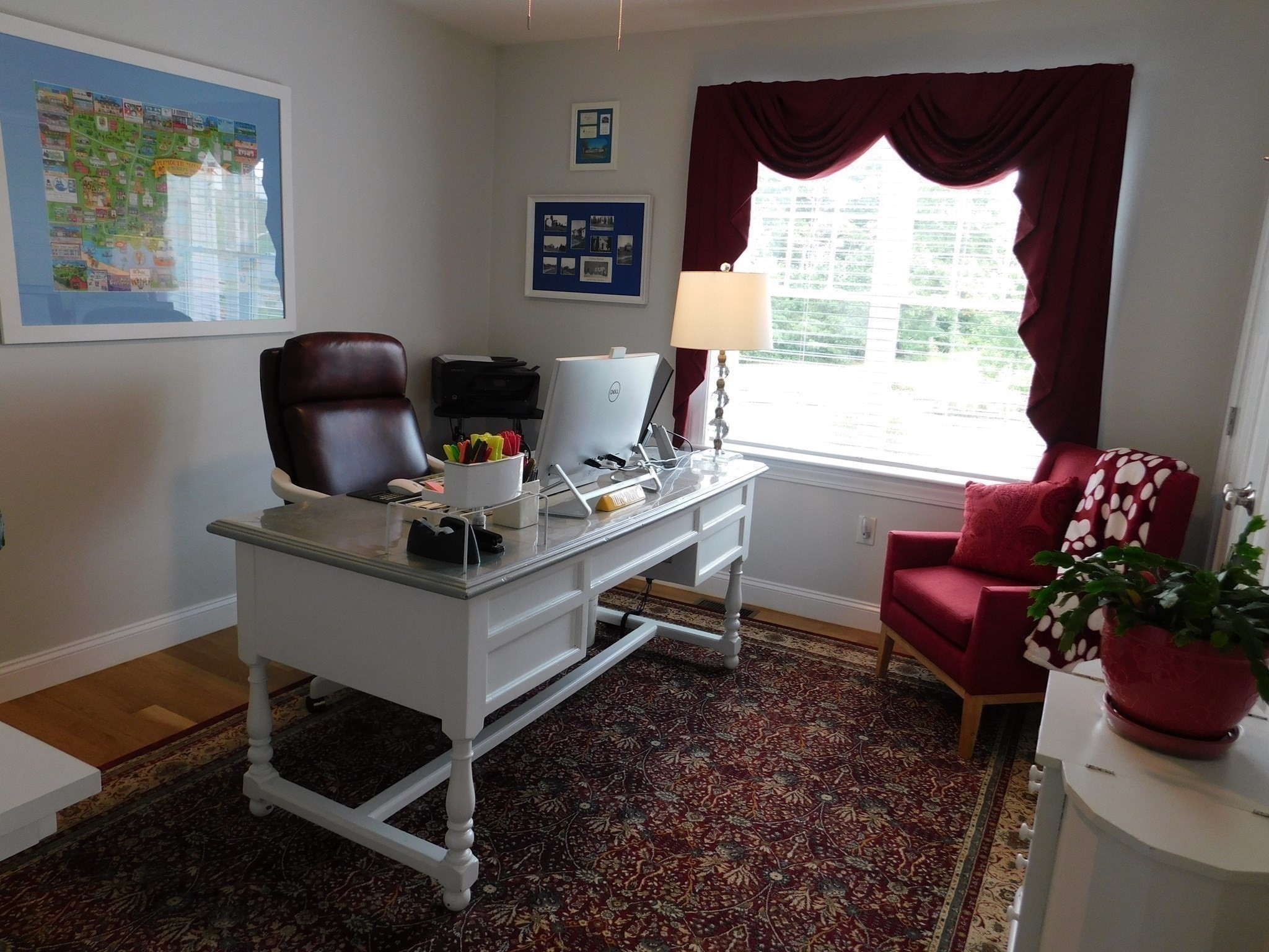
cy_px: 476
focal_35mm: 24
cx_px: 634
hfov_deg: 71.6
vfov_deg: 56.8
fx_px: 880
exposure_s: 1/40
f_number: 3
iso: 125
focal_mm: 4.1
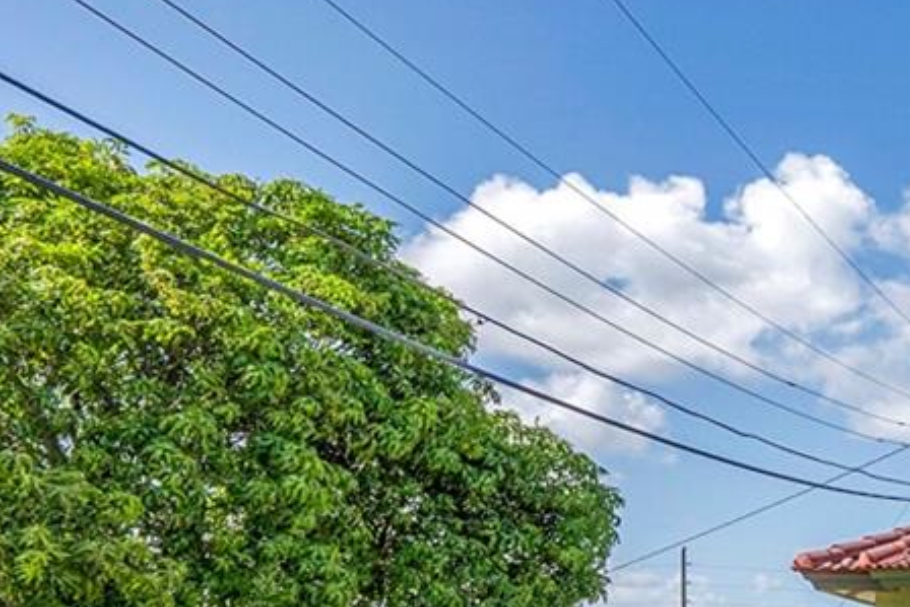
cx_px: 1964
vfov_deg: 20.0
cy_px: 712
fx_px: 1618
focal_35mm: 64
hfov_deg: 17.4
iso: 100
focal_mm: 14
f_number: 7.1
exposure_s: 1/640
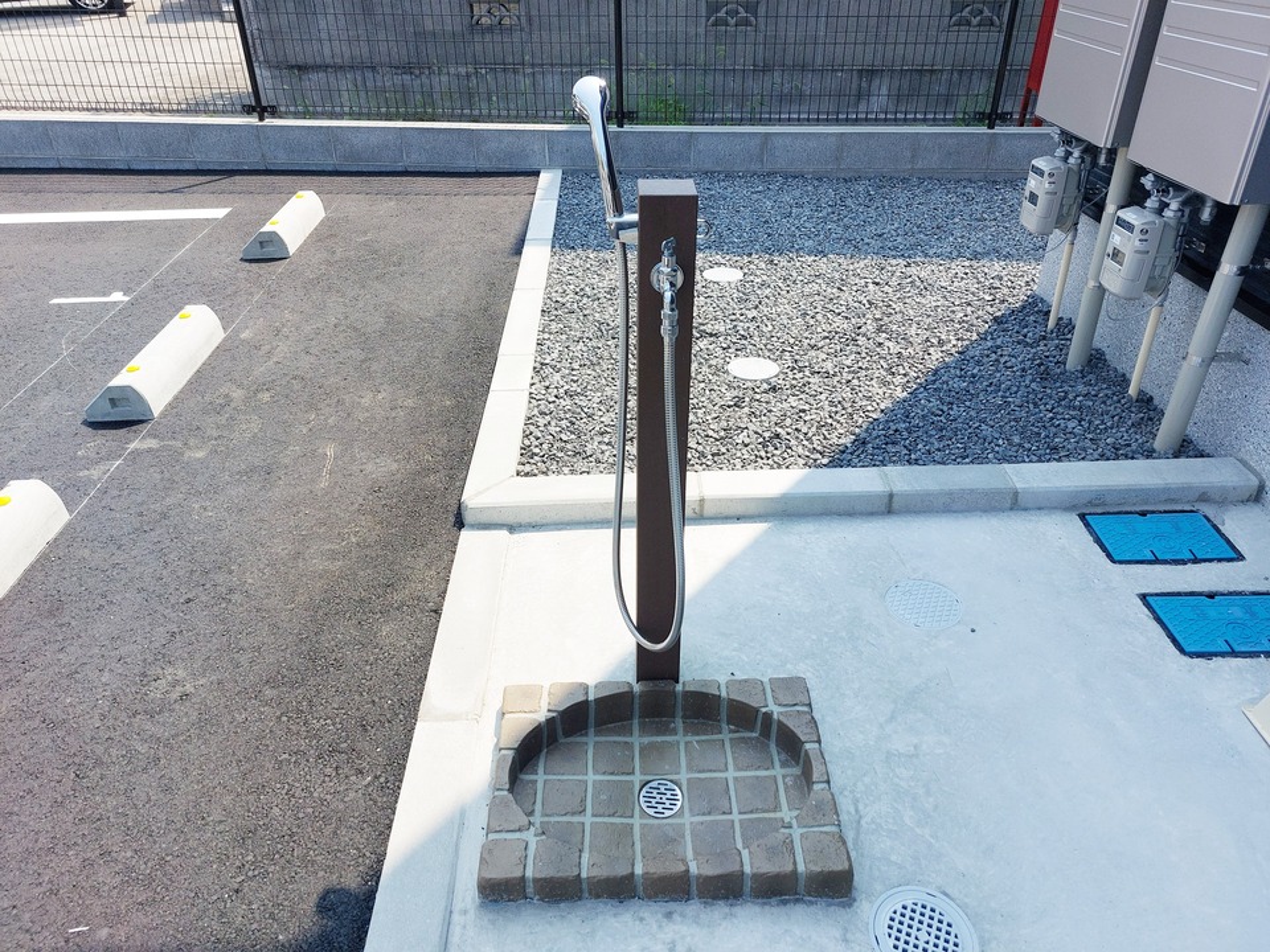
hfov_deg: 71.6
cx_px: 635
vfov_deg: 56.8
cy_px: 476
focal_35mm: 24
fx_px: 881
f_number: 1.8
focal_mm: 5.23
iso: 25
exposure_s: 1/830
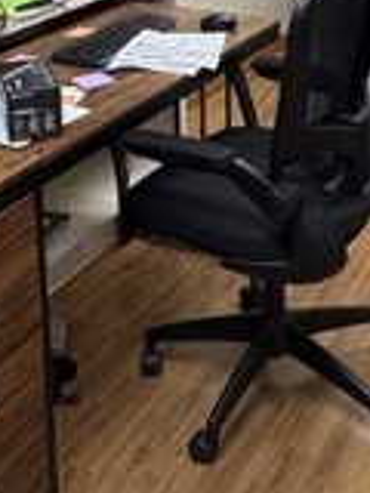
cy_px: -71
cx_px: 225
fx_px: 955
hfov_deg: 21.9
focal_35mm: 67
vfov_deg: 26.3
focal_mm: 2.22
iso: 125
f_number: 2.2
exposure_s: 1/60
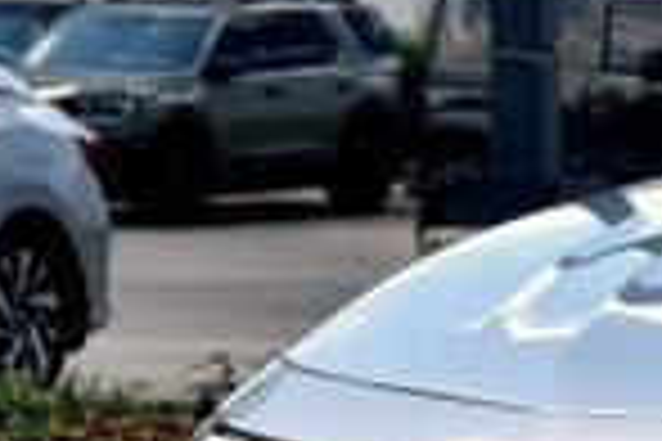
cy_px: 533
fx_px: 5994
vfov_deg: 4.2
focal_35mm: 326
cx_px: 1419
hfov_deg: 6.1
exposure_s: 1/320
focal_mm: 50
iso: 200
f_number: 9
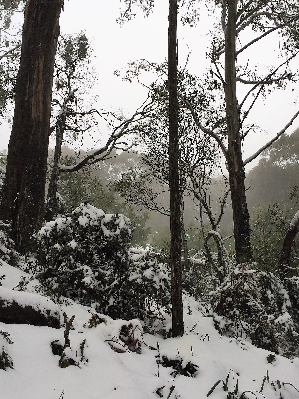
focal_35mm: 40
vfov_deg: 46.8
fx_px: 461
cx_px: 158
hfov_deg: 35.9
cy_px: 197
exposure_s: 1/398
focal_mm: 4.12
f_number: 2.2
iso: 32
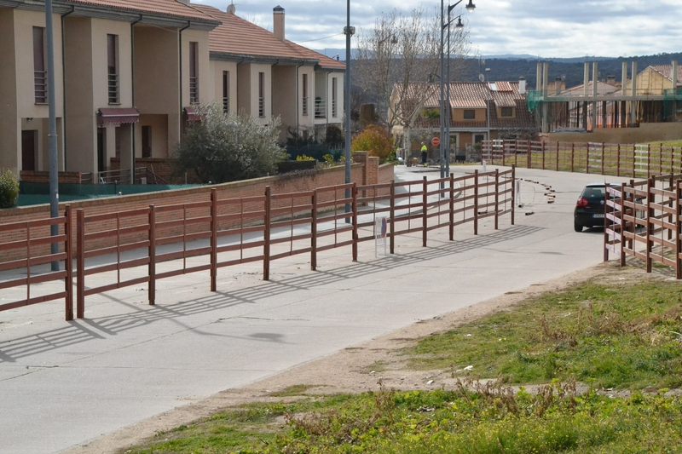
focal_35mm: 112
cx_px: 341
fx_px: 2131
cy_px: 227
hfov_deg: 18.2
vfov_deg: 12.2
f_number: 14
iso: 3200
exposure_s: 1/3200
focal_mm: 75
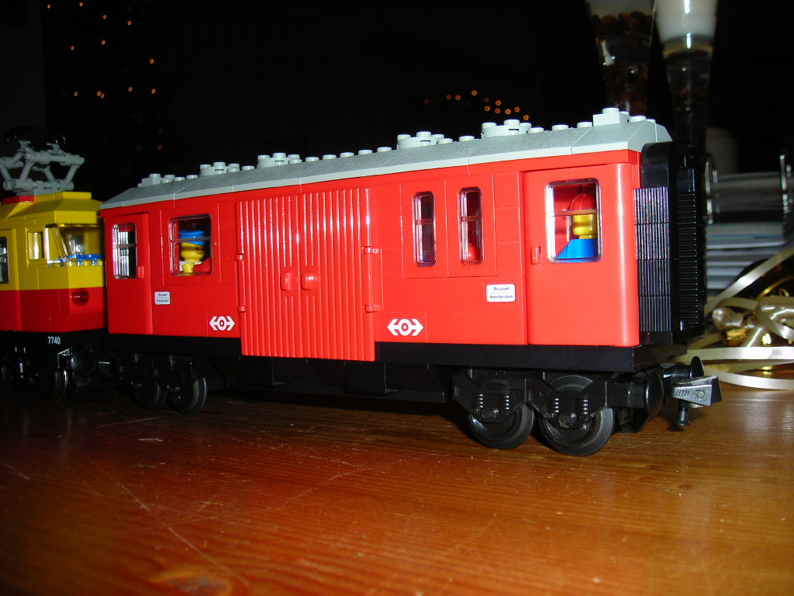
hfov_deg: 49.0
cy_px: 298
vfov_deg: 37.7
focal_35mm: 38
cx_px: 397
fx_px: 872
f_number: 3.2
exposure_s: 1/60.1
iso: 50
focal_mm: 6.3
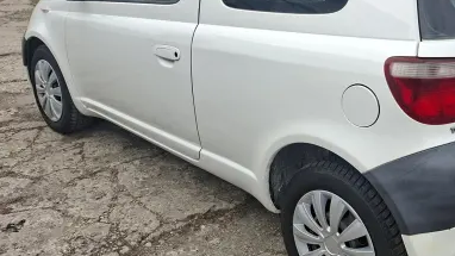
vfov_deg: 27.9
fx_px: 507
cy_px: 61
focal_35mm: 42
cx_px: 342
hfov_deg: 46.6
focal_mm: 5.54
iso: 50
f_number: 1.8
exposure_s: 1/713
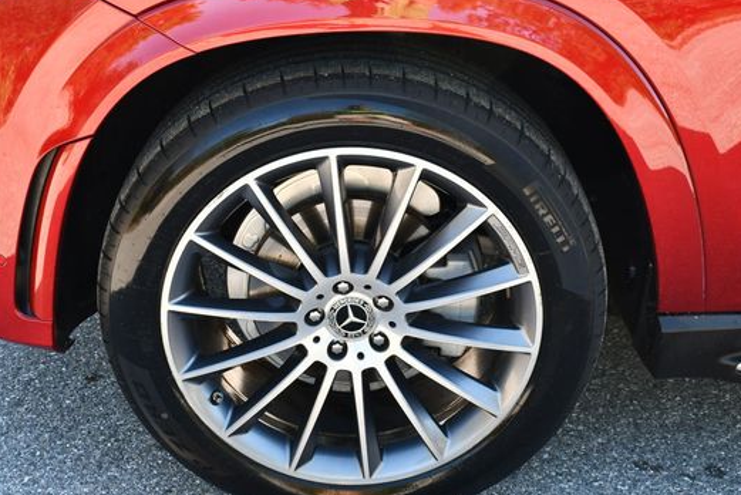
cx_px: 337
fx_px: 1215
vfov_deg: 23.0
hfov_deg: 33.9
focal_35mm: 59
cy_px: 286
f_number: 5.6
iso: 400
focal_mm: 24
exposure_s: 1/250
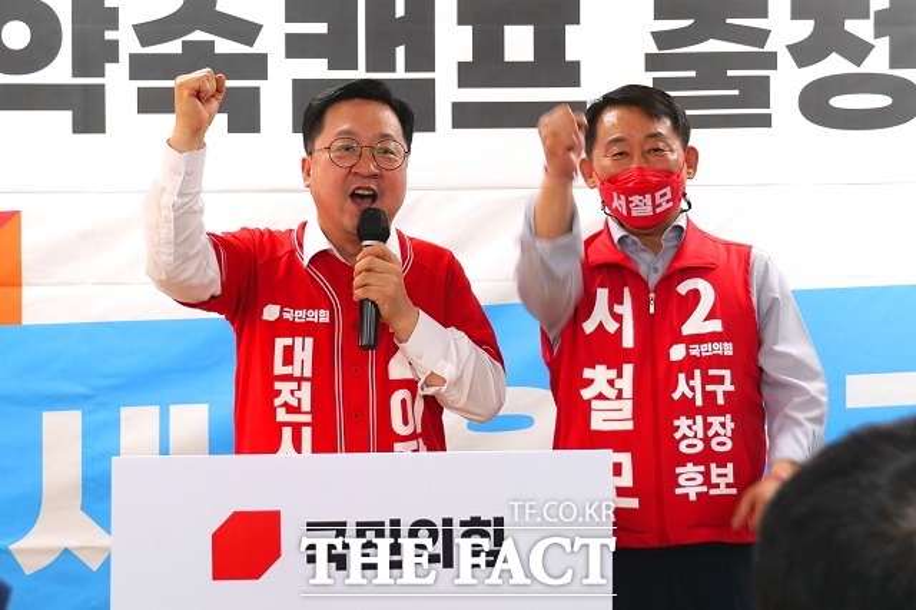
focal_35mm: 37
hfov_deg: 51.9
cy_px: 305
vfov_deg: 35.9
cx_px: 458
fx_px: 941
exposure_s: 1/60
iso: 125
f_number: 2.8
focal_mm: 18
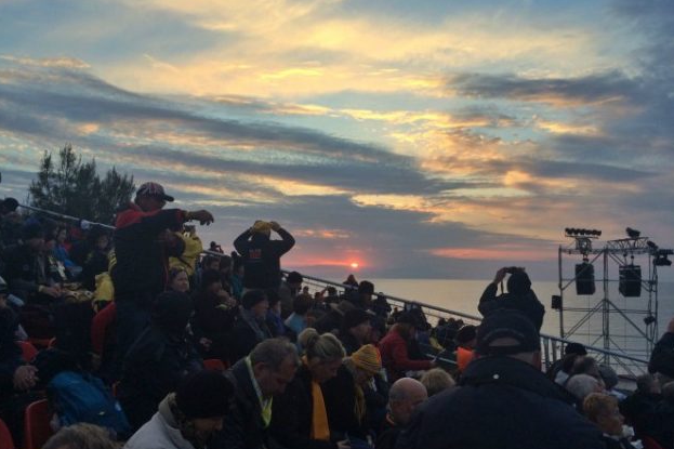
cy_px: 240
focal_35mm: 31
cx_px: 342
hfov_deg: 60.3
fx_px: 580
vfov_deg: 42.3
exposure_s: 1/380
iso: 32
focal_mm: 4.15
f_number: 2.2
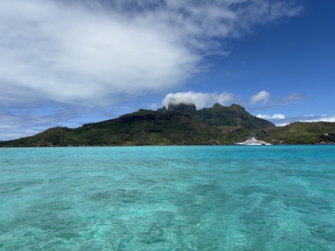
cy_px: 126
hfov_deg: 67.3
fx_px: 252
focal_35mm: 26
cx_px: 168
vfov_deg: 53.1
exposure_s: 1/6711
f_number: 1.6
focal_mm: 5.96
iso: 50
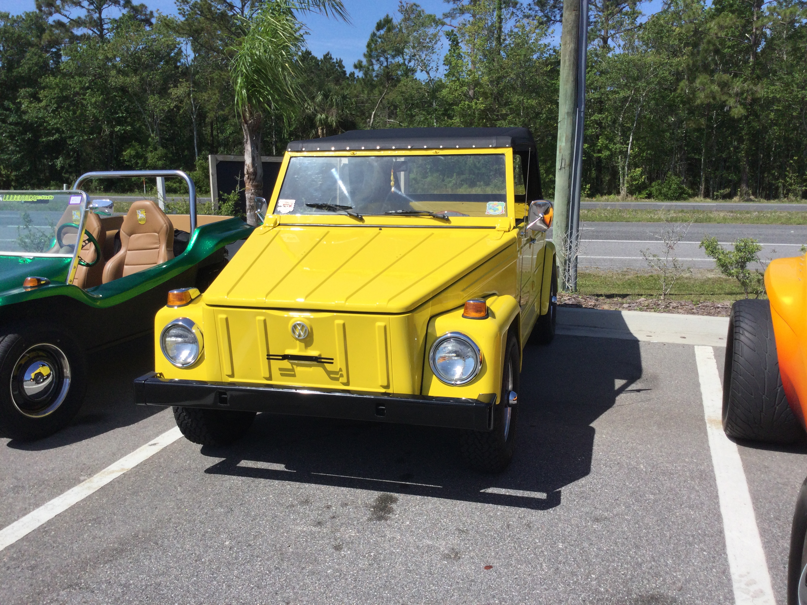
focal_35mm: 31
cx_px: 404
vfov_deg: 45.4
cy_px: 302
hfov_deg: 58.4
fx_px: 723
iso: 25
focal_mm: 3.3
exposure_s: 1/1894
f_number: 2.4
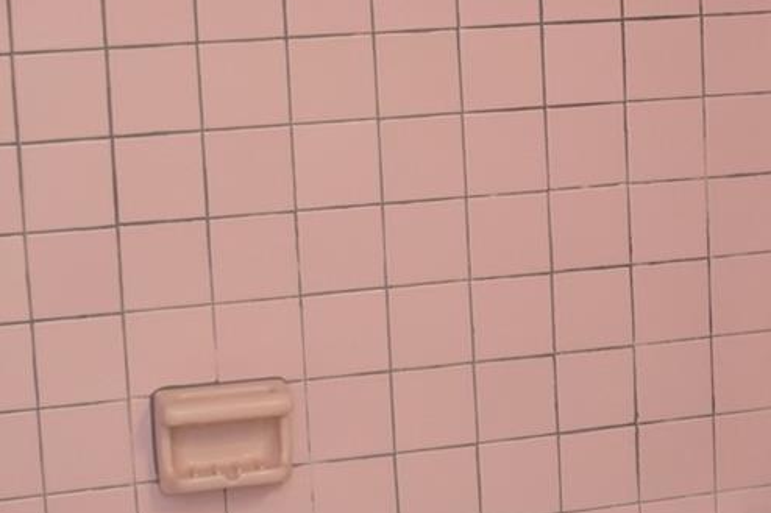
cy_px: 191
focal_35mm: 112
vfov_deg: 12.2
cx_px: 972
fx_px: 2398
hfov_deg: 17.3
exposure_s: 1/80
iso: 400
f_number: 4.5
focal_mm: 18
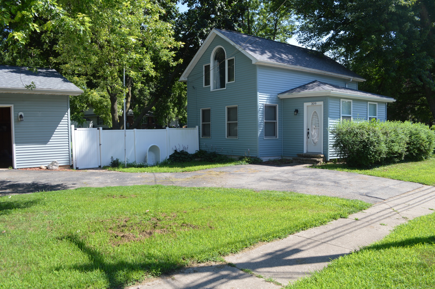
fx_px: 326
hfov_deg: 67.4
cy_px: 144
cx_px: 218
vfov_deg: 47.9
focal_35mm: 27
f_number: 6.3
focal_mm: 18
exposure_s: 1/160
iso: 100
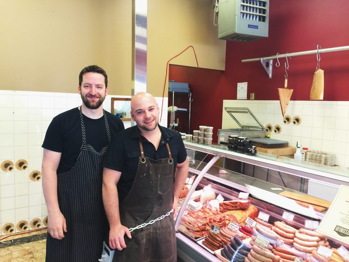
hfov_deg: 61.7
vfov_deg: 48.2
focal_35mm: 29
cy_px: 131
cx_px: 174
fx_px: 292
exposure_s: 1/15
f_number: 2.2
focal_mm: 4.15
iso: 50
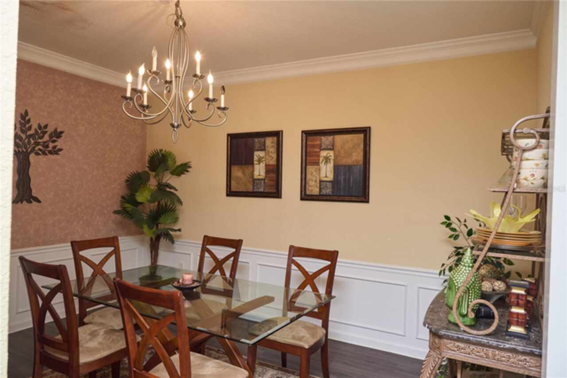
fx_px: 378
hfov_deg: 73.7
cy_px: 189
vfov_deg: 53.2
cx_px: 284
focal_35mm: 24
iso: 500
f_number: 7.1
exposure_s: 1/50
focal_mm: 24
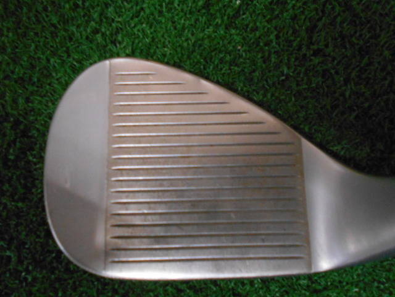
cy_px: 148
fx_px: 297
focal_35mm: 26
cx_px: 198
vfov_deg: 53.1
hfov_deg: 67.3
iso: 800
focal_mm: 4.6
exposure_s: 1/30
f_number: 3.2
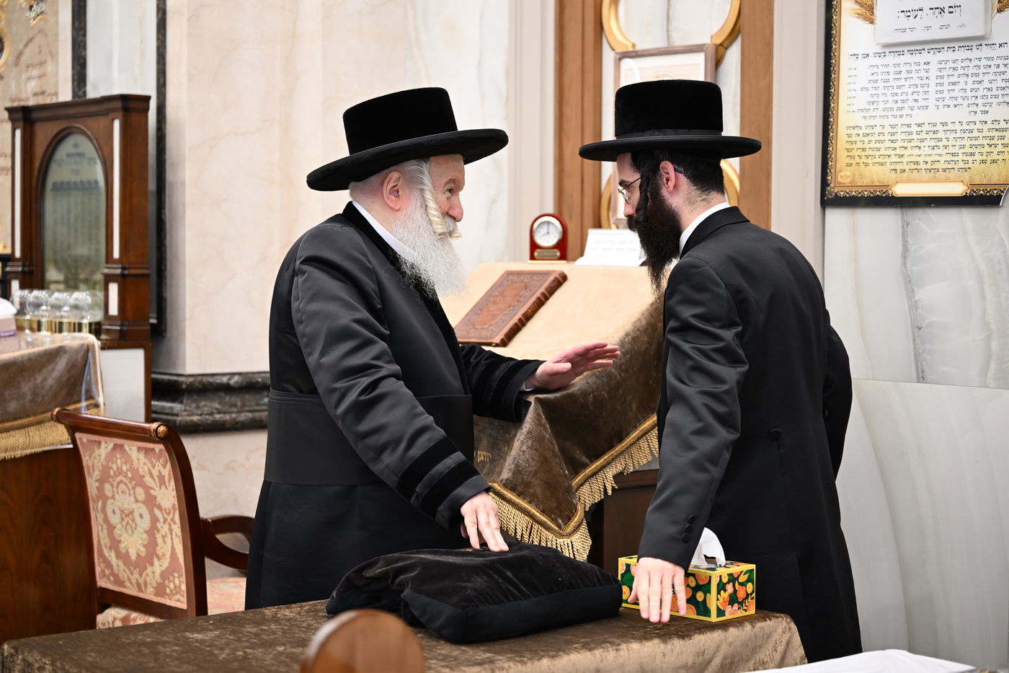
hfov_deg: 28.8
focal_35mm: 70
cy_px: 336
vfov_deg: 19.5
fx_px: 1962
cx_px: 504
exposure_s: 1/160
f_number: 2.8
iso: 1000
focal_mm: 70
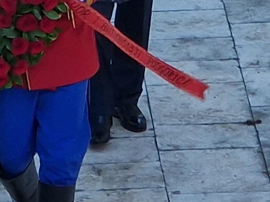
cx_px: -148
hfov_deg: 4.8
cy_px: -330
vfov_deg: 3.6
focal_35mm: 410
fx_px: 3199
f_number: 2.4
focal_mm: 7
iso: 50
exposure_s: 1/161
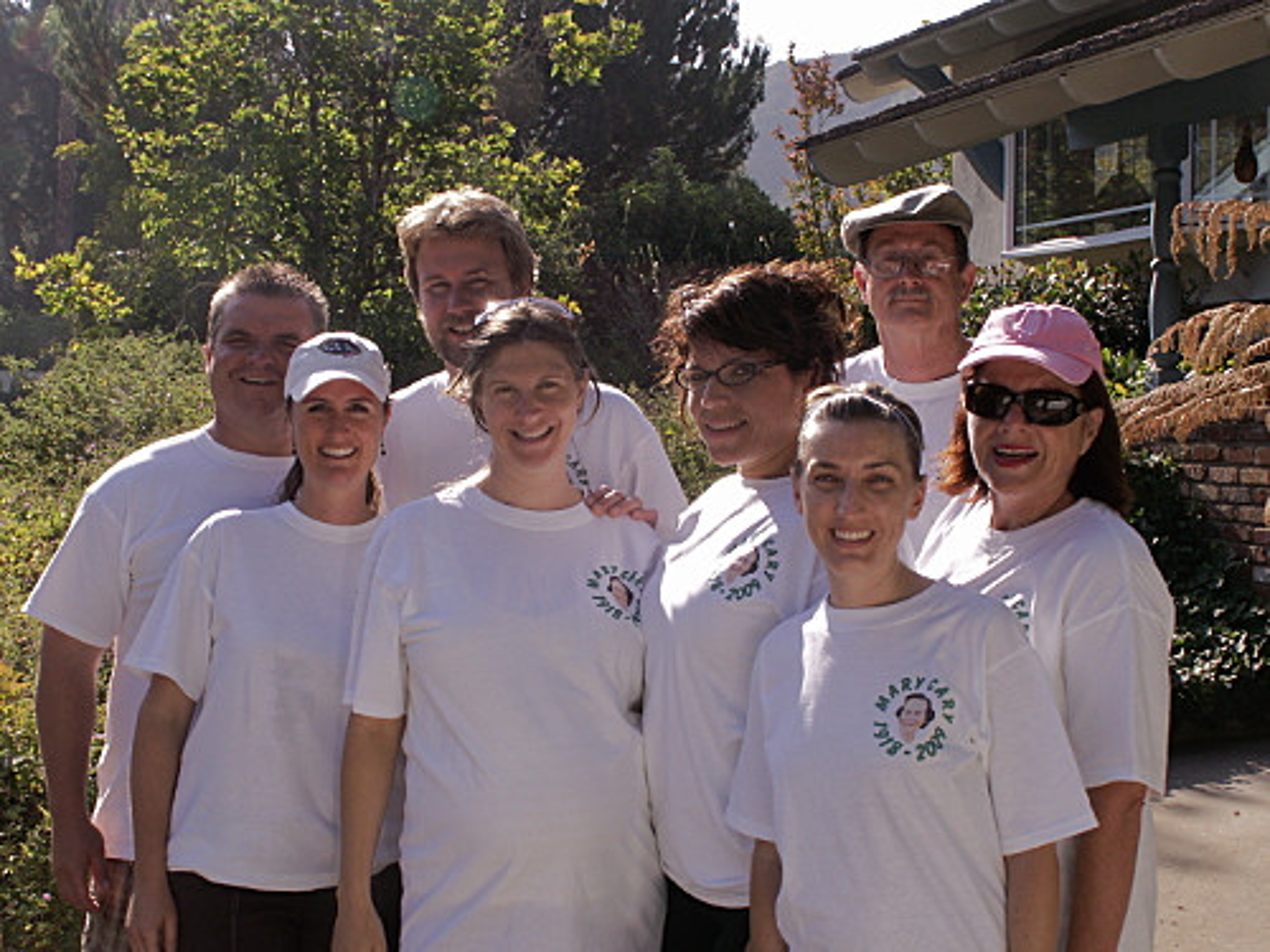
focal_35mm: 54
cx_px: 635
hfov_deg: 35.5
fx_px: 1981
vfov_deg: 27.0
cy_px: 476
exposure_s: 1/125
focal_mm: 8.9
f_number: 7.1
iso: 50
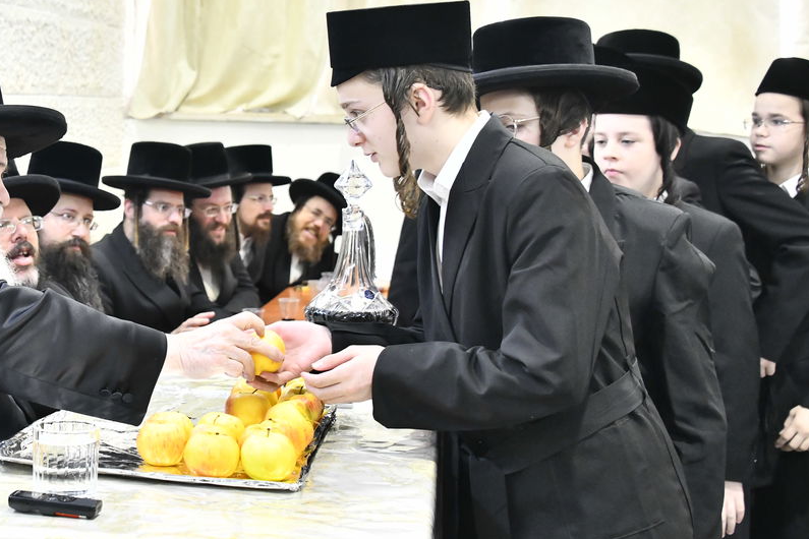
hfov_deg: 26.8
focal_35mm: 74
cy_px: 195
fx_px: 1663
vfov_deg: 18.4
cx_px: 151
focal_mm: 42
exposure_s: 1/200
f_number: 5.6
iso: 2000
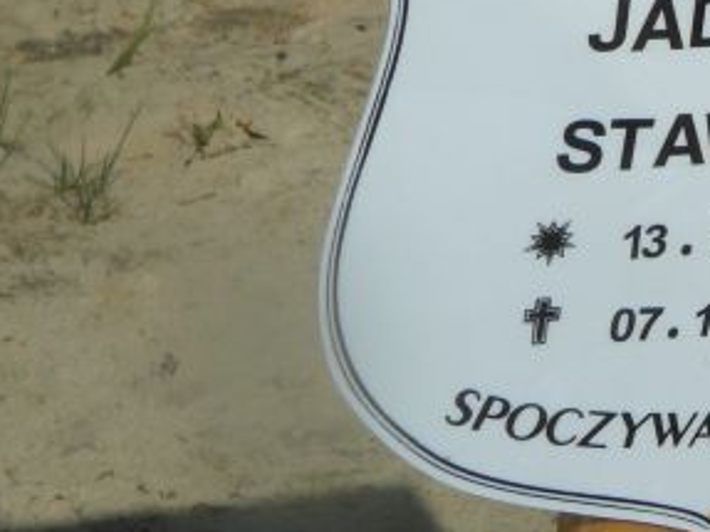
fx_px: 4798
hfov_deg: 8.4
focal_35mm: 234
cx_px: 767
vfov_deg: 6.3
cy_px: 144
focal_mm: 15.6
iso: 80
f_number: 6.3
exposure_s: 1/800
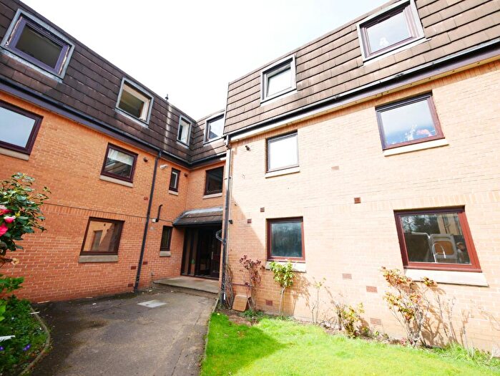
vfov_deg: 85.7
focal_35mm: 14
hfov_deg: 102.0
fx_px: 202
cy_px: 188
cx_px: 250
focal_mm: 7
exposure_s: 1/200
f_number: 5
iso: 200
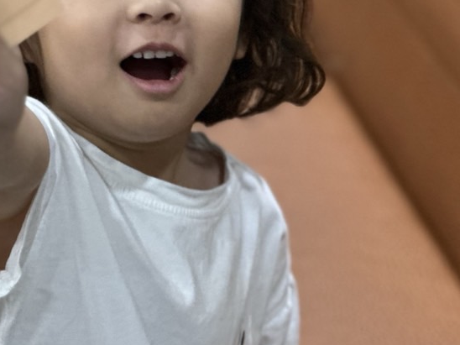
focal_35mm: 180
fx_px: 2392
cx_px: 44
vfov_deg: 8.2
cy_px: -29
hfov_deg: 10.9
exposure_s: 1/40
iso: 250
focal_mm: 9
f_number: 2.8
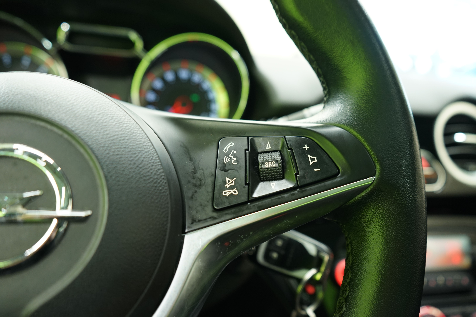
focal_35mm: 28
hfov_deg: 65.5
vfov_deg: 46.4
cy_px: 158
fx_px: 370
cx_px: 238
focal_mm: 28
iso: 800
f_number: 4.5
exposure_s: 1/10
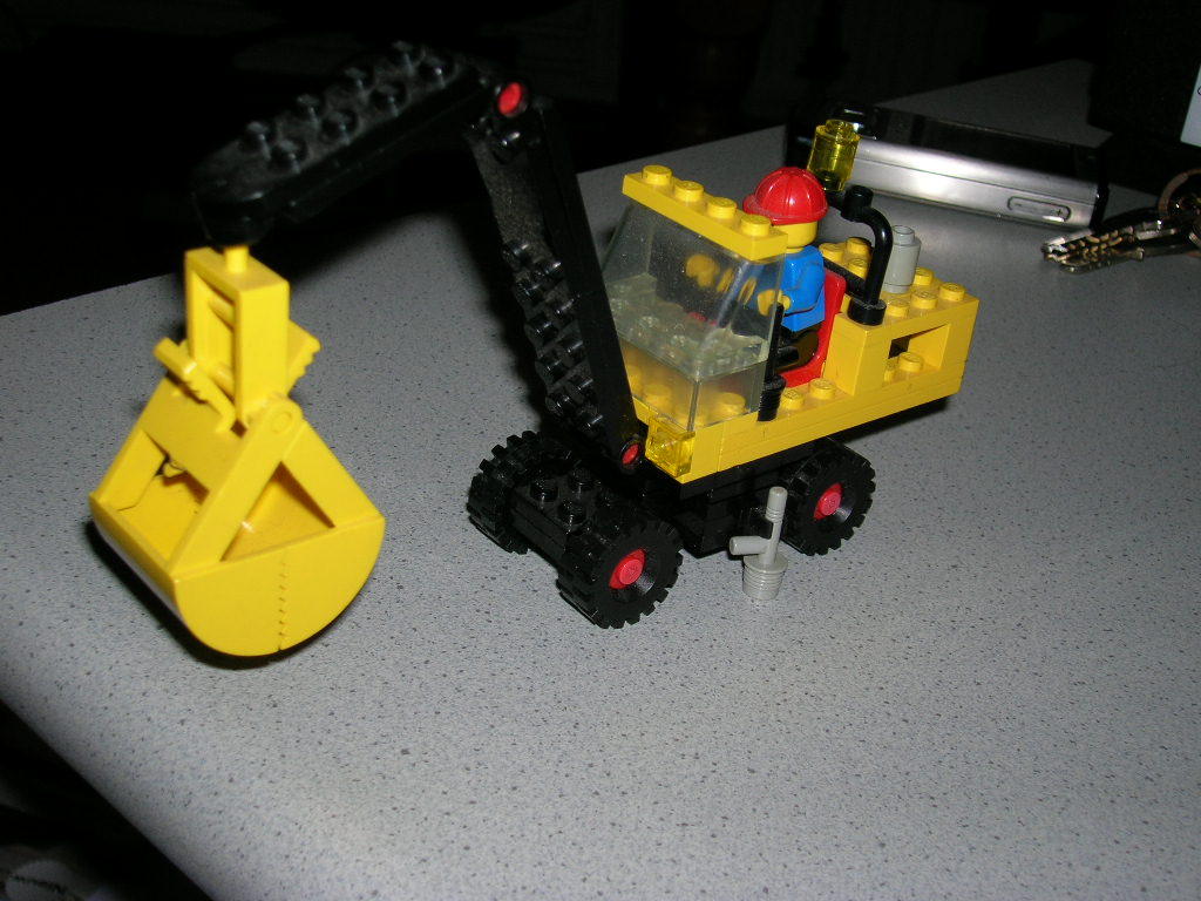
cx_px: 600
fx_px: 1596
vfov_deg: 31.5
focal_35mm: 46
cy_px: 450
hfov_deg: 41.2
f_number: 3.2
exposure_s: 1/60.1
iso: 50
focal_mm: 7.7
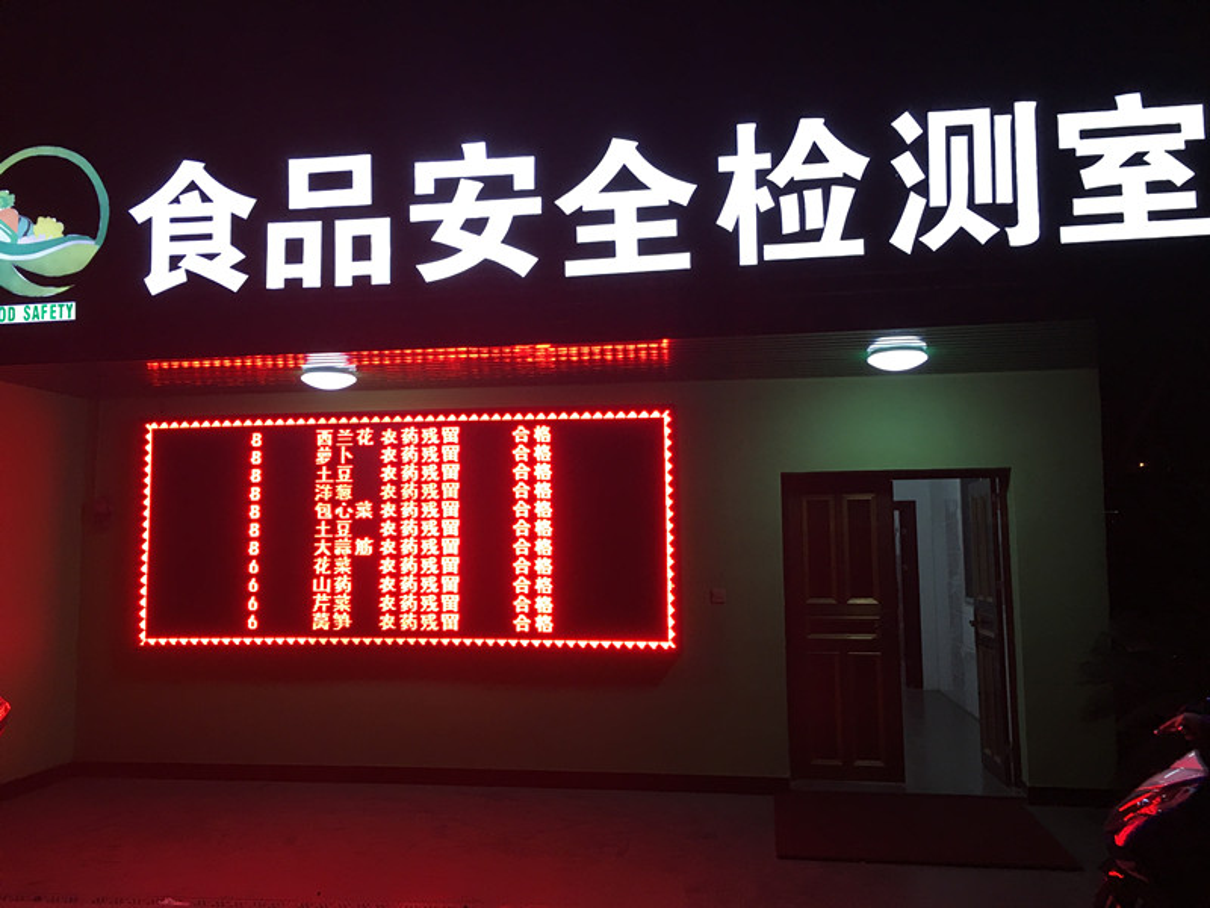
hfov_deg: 61.7
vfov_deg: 48.2
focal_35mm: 29
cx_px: 605
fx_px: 1014
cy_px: 454
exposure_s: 1/33
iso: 50
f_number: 2.2
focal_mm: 4.15
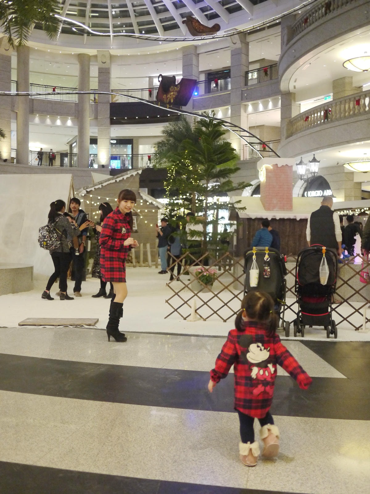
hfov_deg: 36.0
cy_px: 247
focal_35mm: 40
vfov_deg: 46.8
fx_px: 570
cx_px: 185
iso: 800
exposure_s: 1/125
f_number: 1.7
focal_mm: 20
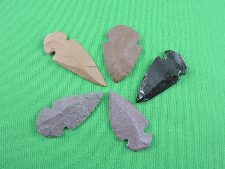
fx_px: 215
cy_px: 84
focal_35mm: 33
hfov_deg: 55.3
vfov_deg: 43.0
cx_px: 112
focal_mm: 5.9
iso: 800
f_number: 3.6
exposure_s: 1/100
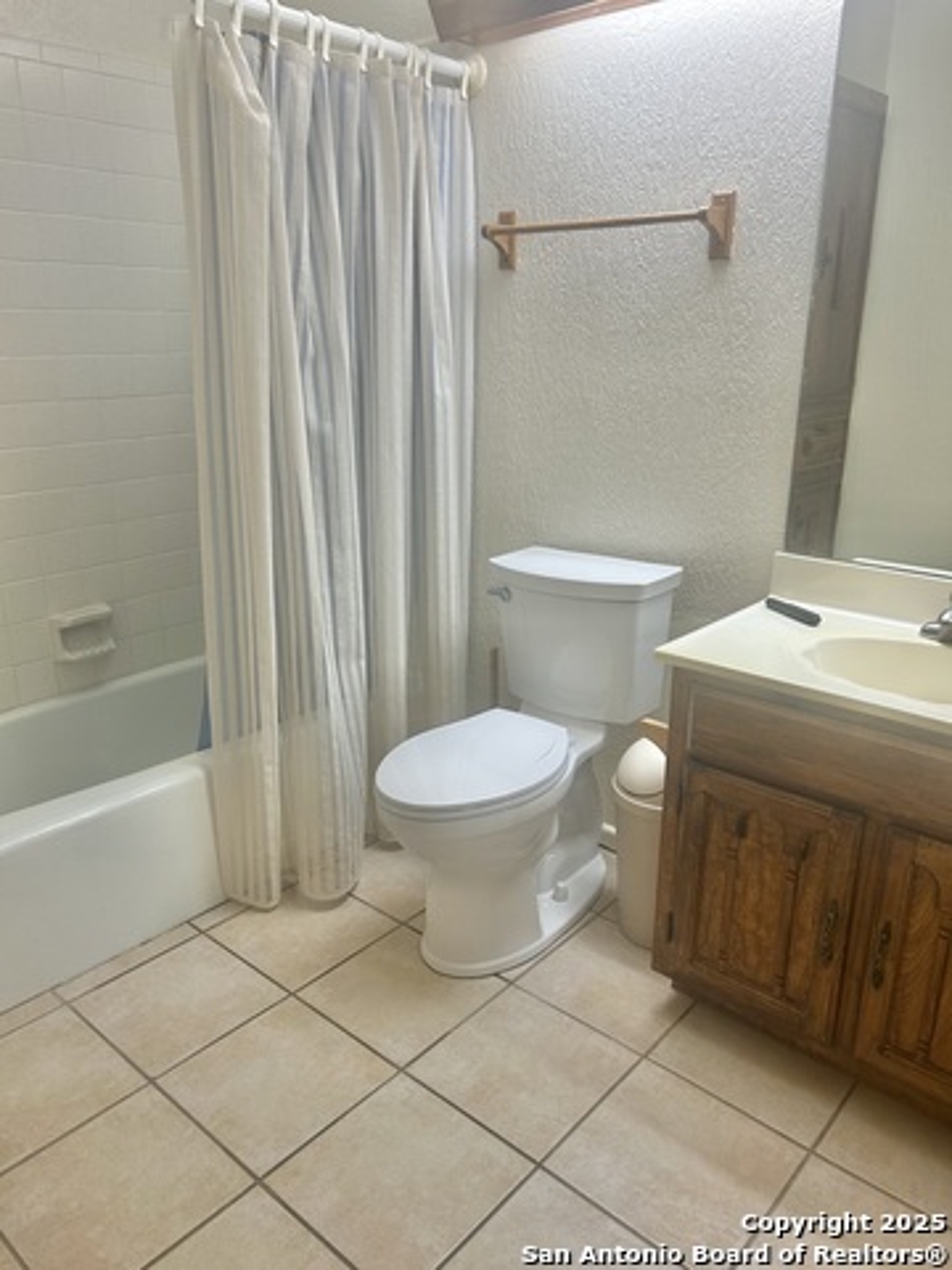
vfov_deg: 67.3
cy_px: 635
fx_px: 953
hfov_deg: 53.1
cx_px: 476
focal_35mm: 26
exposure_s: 1/60
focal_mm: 5.7
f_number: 1.5
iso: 64
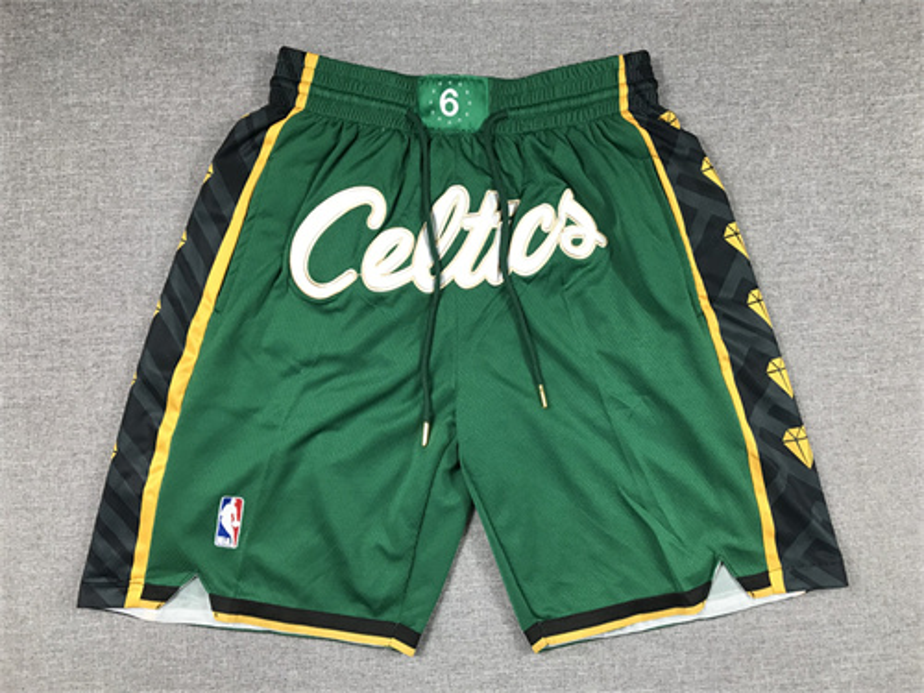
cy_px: 346
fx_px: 747
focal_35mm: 28
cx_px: 462
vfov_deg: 49.7
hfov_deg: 63.4
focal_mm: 3.99
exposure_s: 1/33
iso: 25
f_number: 1.8
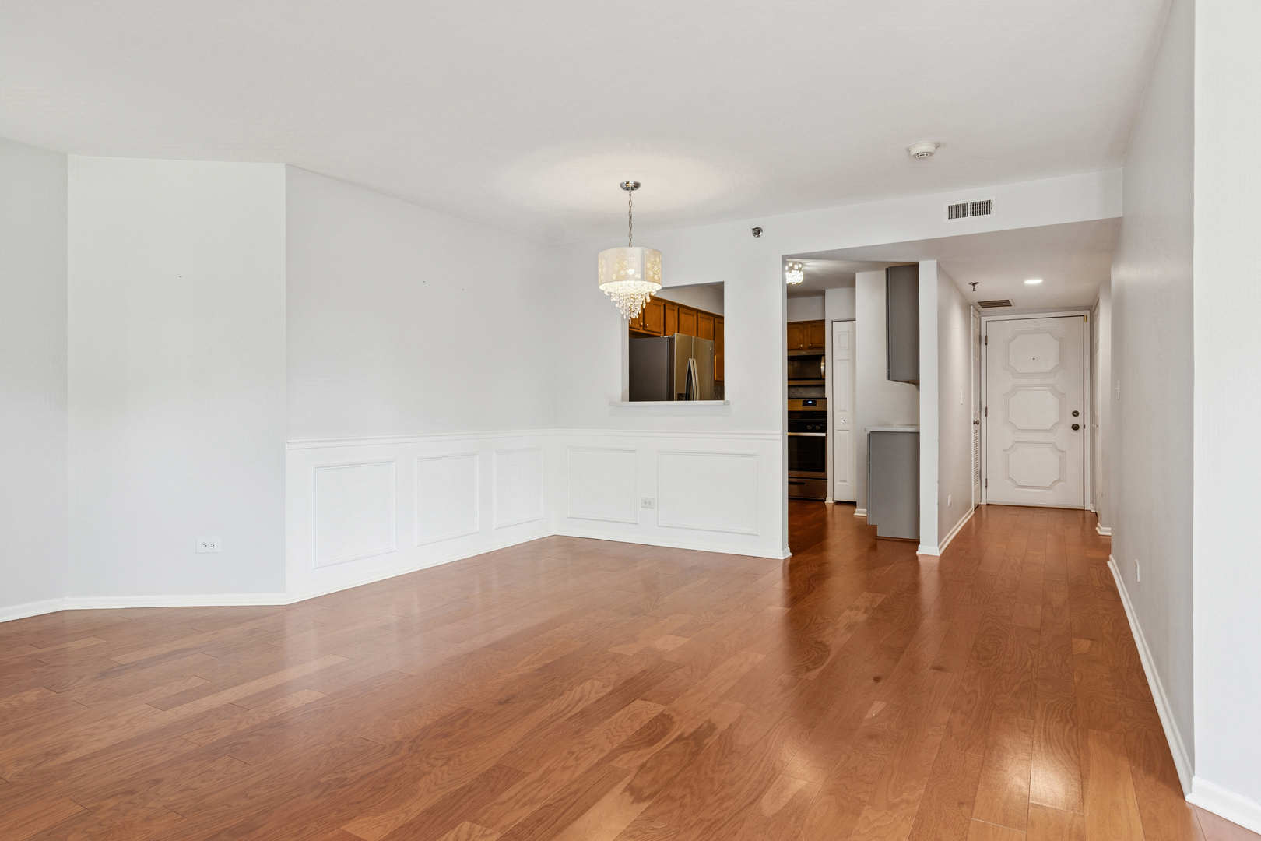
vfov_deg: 63.2
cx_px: 630
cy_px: 420
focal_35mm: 20
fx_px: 683
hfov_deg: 85.4
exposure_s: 1/15
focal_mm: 13
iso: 250
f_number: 8
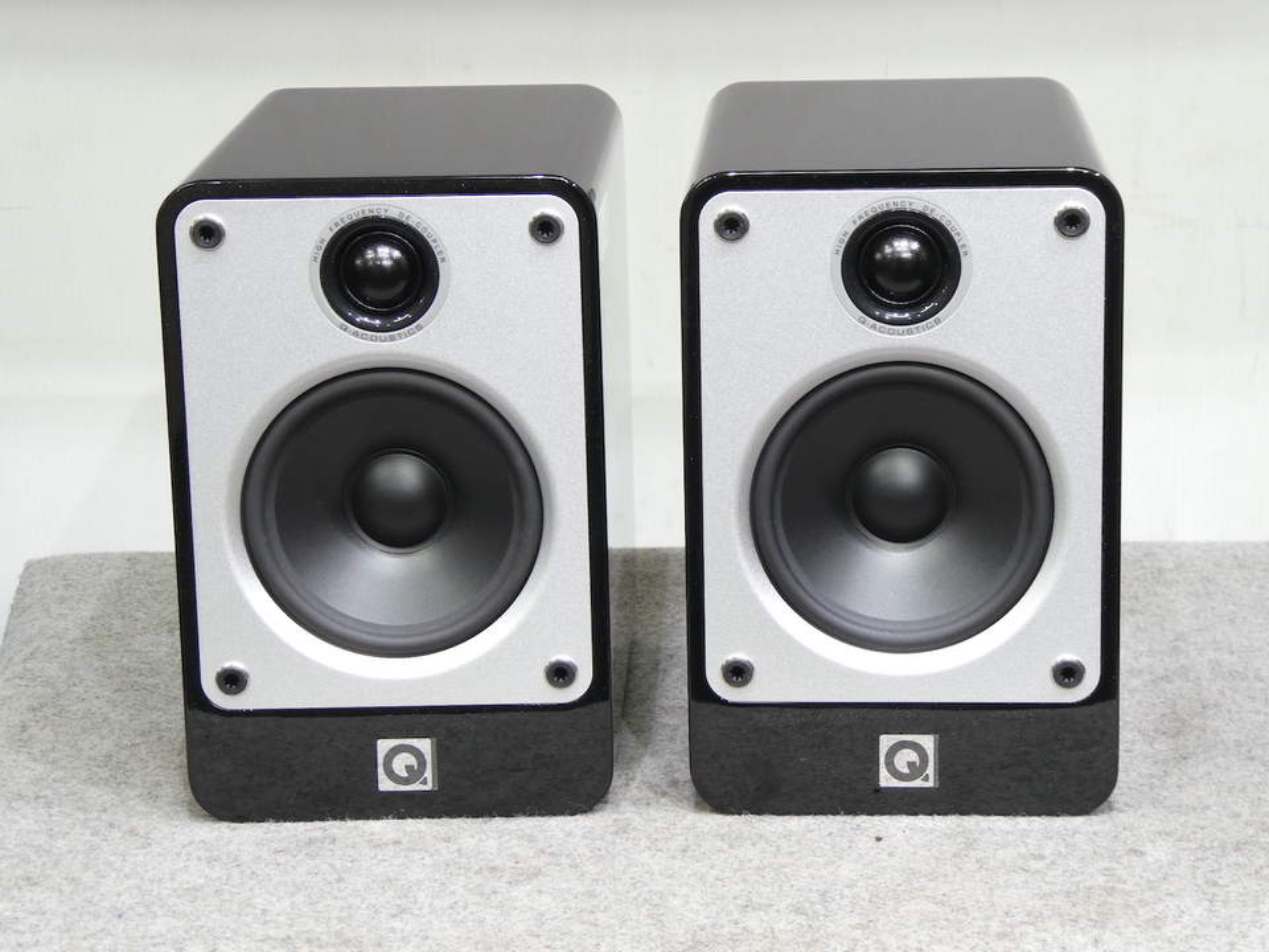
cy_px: 476
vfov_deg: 16.4
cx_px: 634
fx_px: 3299
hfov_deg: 21.8
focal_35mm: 90
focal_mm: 16.1
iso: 200
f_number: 4.9
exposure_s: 1/5
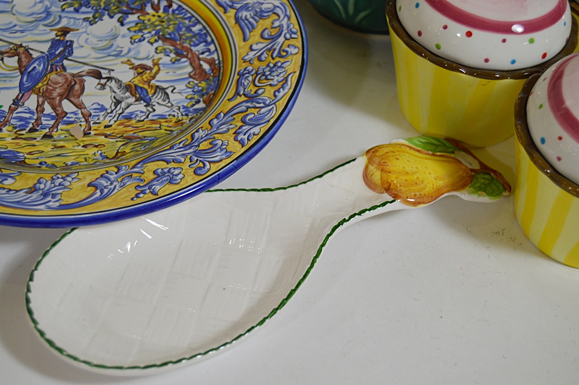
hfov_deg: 33.4
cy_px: 192
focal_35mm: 60
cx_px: 290
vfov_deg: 22.6
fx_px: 964
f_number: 5
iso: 400
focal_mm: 40
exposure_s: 1/100
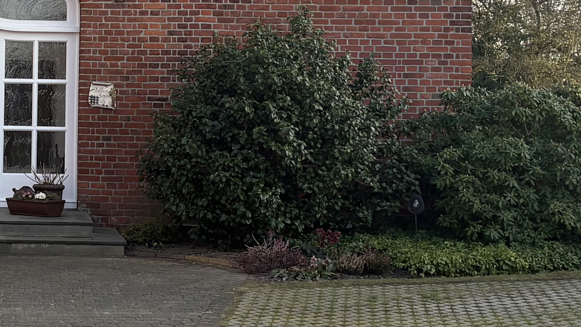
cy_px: 46
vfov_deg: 11.4
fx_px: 1633
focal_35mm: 106
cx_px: -20
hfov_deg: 19.5
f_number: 1.6
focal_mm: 5.96
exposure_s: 1/1016
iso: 50
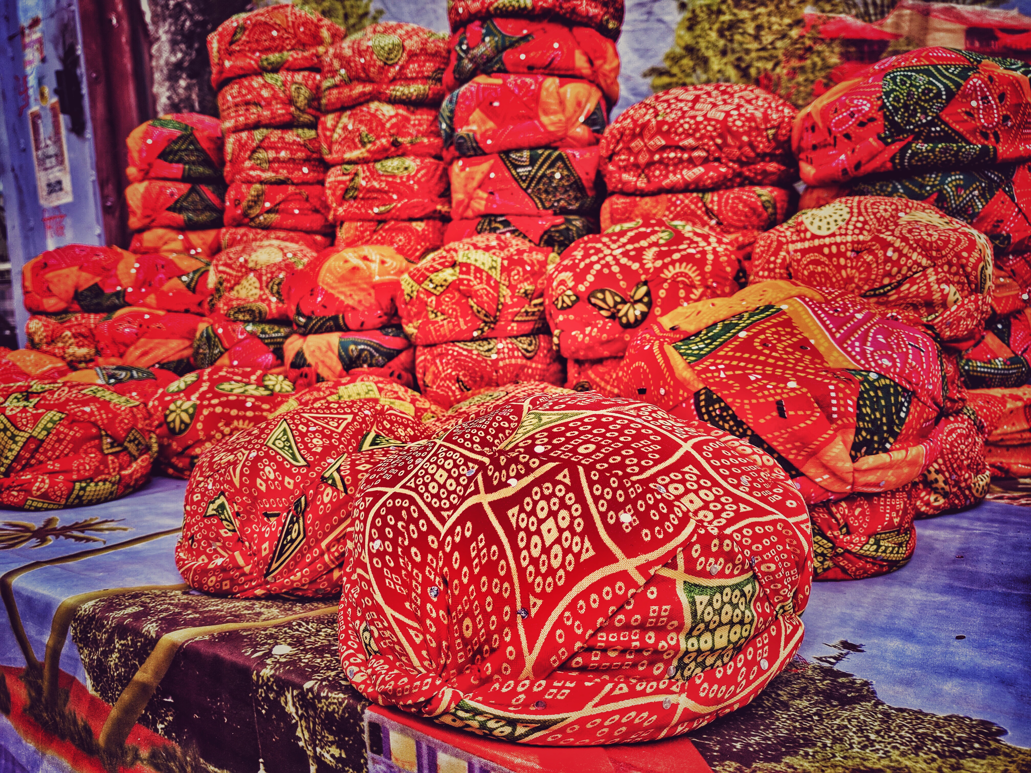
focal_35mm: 26
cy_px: 386
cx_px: 516
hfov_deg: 67.3
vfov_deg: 53.1
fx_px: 774
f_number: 2
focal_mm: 4.67
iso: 60
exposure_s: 1/188
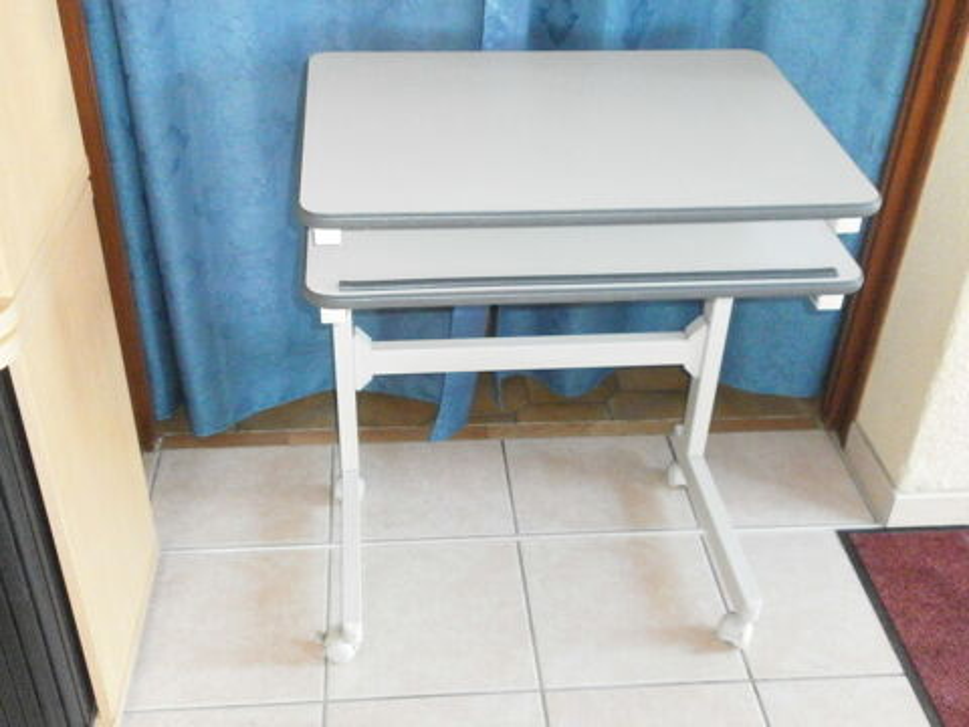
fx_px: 1092
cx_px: 484
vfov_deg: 36.8
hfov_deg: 47.9
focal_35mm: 39
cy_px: 364
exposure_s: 1/40
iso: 800
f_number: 3.4
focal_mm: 6.9
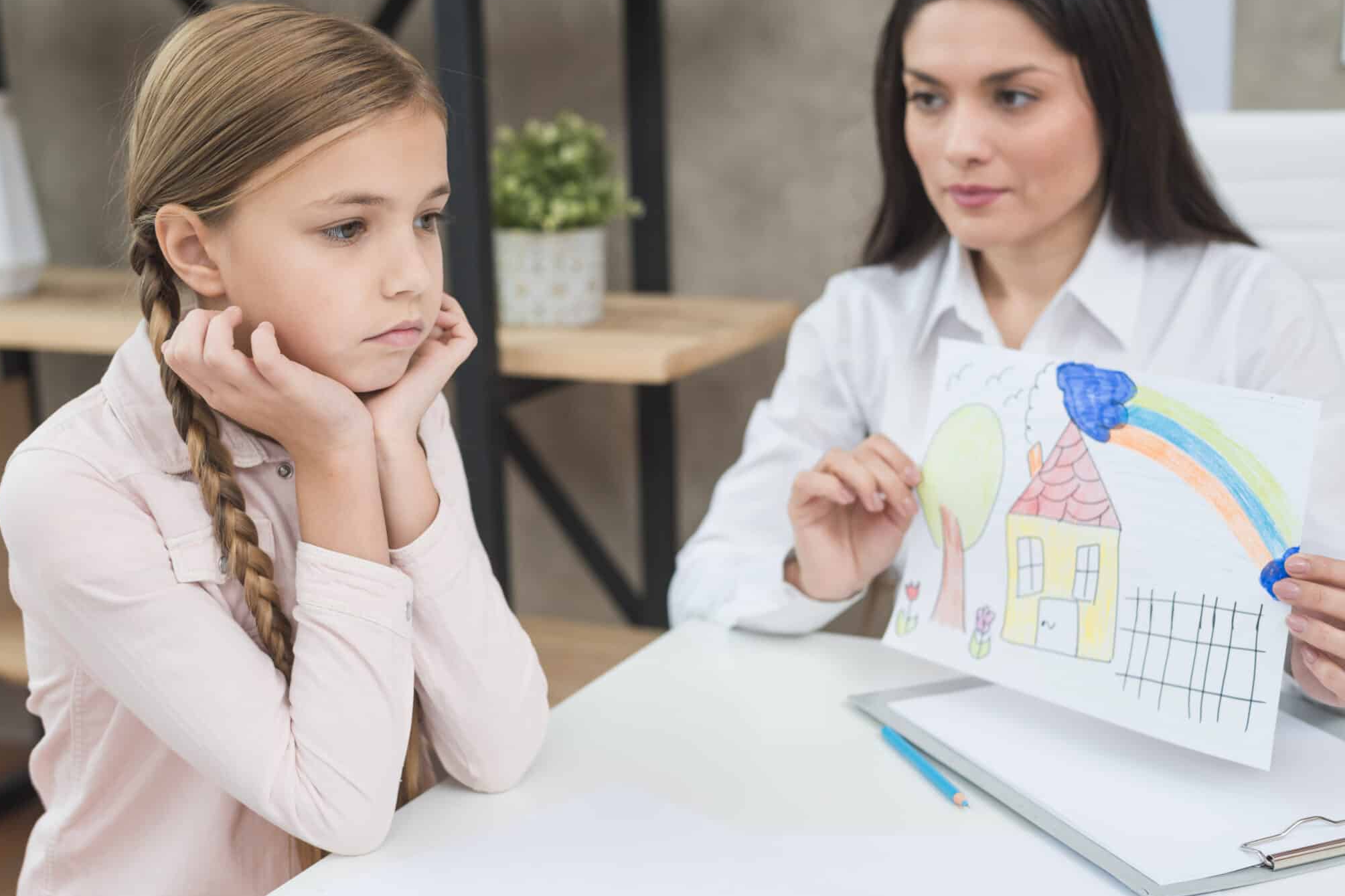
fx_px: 1905
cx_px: 681
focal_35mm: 51
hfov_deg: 38.9
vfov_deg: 26.5
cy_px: 447
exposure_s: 1/160
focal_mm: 50
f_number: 3.5
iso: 320
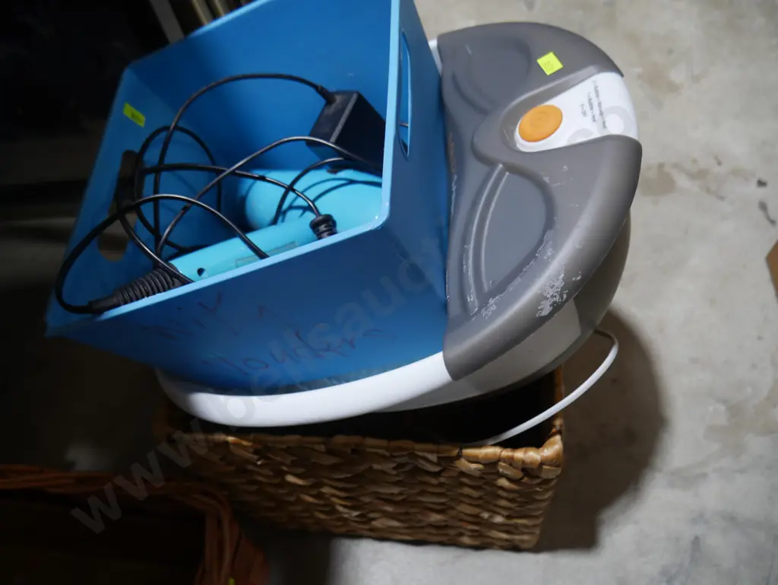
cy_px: 292
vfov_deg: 49.8
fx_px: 630
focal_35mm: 28
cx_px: 389
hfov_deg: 63.4
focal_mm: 14
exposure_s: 1/60
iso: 250
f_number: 3.5
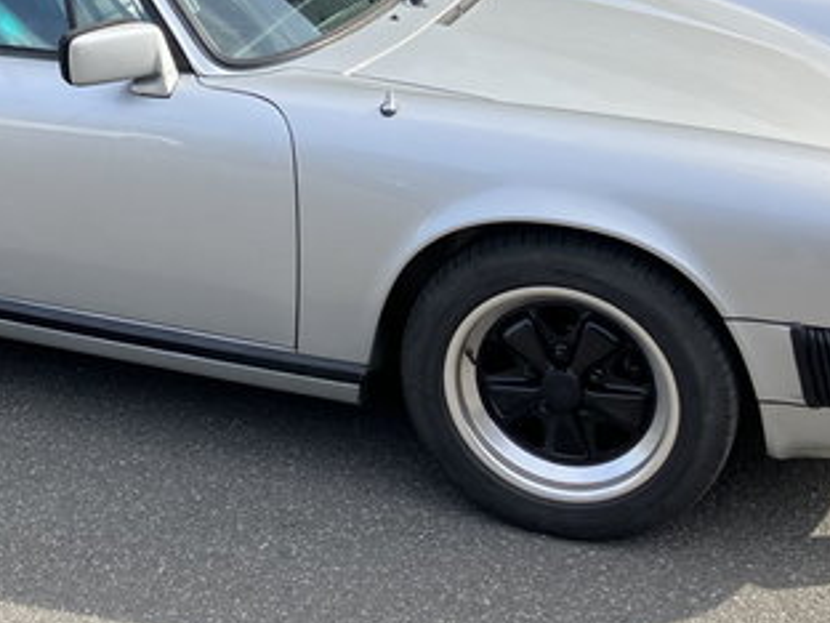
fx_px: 1654
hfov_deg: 27.8
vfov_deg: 21.0
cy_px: 120
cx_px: 205
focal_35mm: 69
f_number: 1.8
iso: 32
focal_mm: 3.99
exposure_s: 1/585
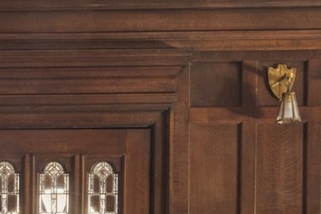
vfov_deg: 18.5
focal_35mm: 73
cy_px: 165
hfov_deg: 27.1
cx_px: 58
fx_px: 651
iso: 400
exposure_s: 1/5
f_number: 8
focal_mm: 16
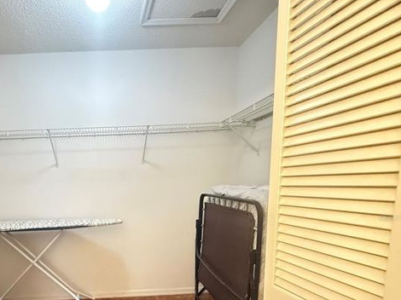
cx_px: 114
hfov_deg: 74.8
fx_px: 243
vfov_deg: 60.6
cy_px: 217
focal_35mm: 21
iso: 1000
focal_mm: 2.22
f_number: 2.2
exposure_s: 1/40
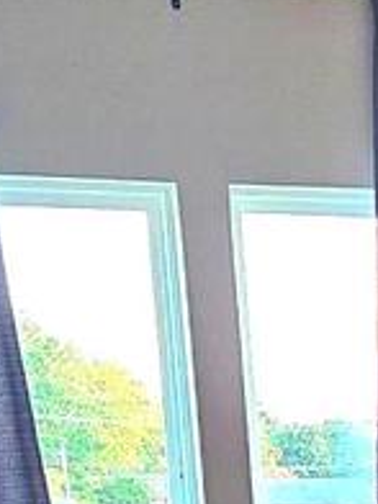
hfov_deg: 11.0
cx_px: 653
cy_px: 756
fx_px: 1849
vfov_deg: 14.5
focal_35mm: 127
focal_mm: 5.4
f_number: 1.8
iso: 500
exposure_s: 1/40
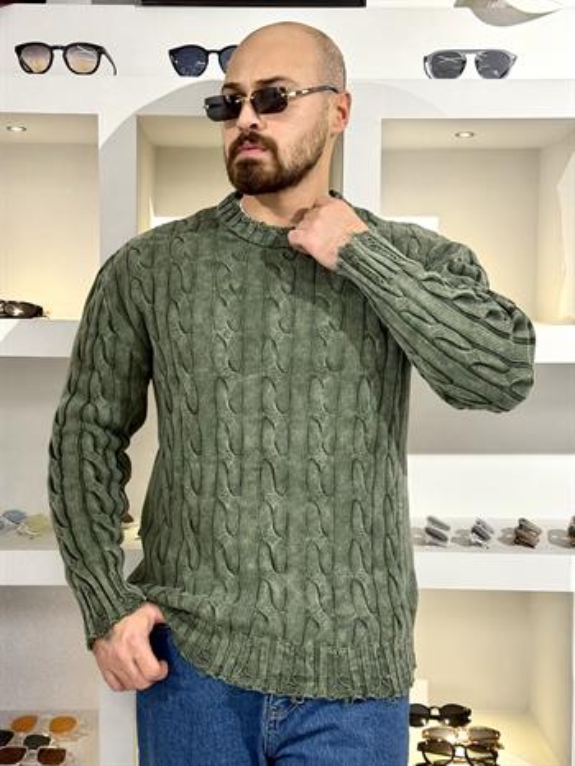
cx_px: 288
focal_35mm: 48
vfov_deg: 39.6
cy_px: 383
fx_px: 1062
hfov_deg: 30.3
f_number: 1.78
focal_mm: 6.76
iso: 160
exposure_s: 1/100
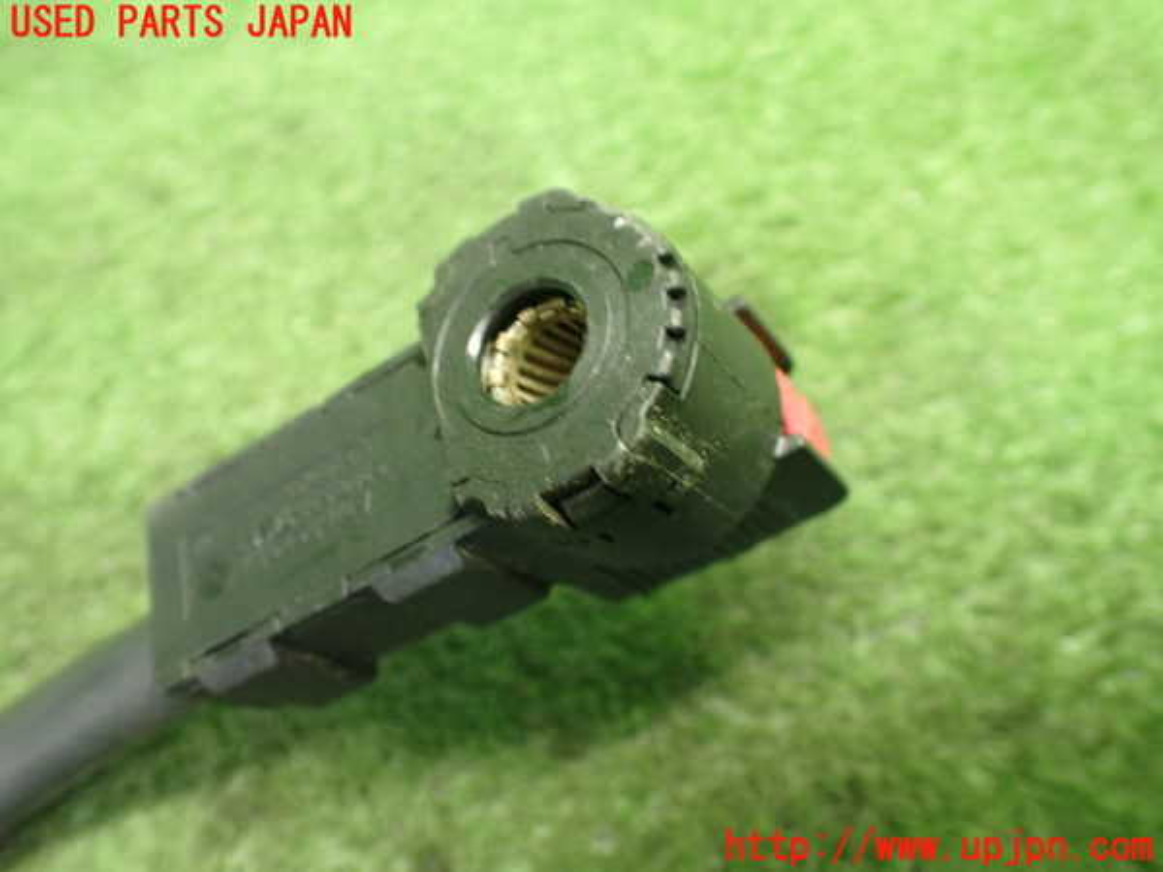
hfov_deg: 60.0
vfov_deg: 46.8
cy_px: 436
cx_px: 582
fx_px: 1008
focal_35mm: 30
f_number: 2.3
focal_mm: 5.4
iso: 800
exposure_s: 1/40
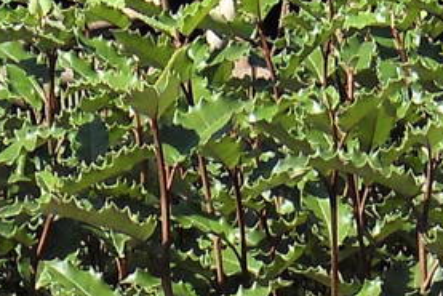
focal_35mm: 210
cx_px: 339
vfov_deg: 6.0
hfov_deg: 9.8
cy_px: 938
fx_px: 2585
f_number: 8.2
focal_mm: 6.3
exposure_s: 1/180
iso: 80
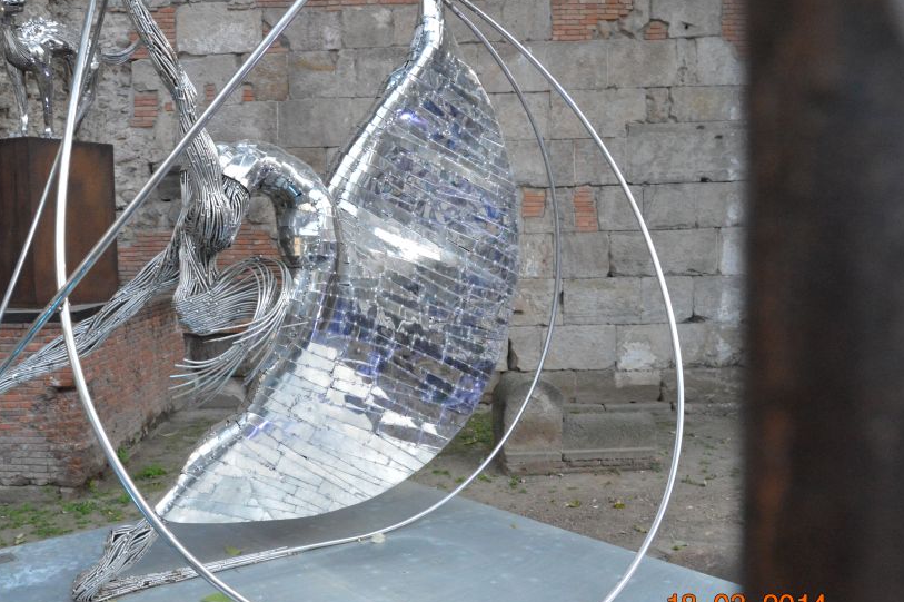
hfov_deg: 55.4
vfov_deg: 38.8
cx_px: 366
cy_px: 284
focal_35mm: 34
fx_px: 853
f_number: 6.3
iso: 3200
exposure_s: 1/160
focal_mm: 18
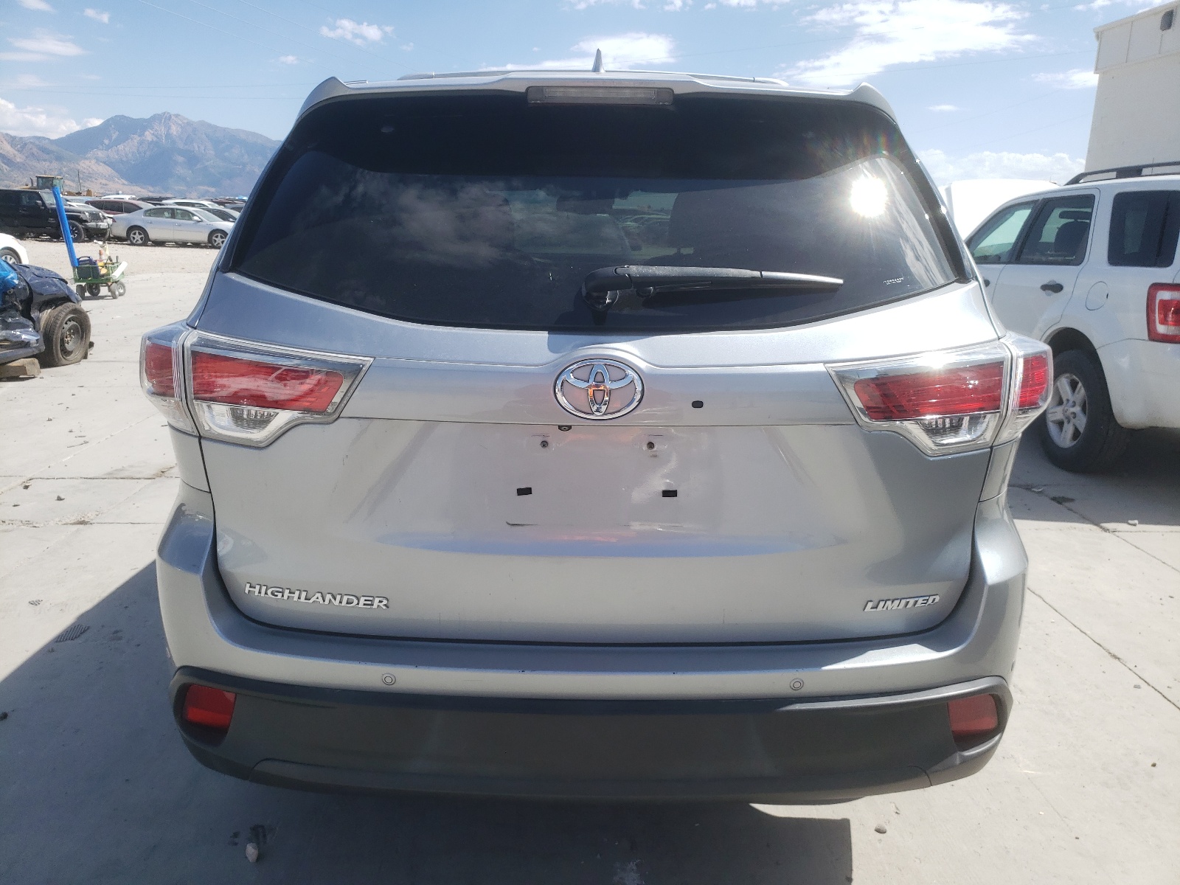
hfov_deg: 67.3
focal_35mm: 26
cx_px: 590
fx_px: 886
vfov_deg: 53.1
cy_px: 442
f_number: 1.5
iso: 50
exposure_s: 1/2500
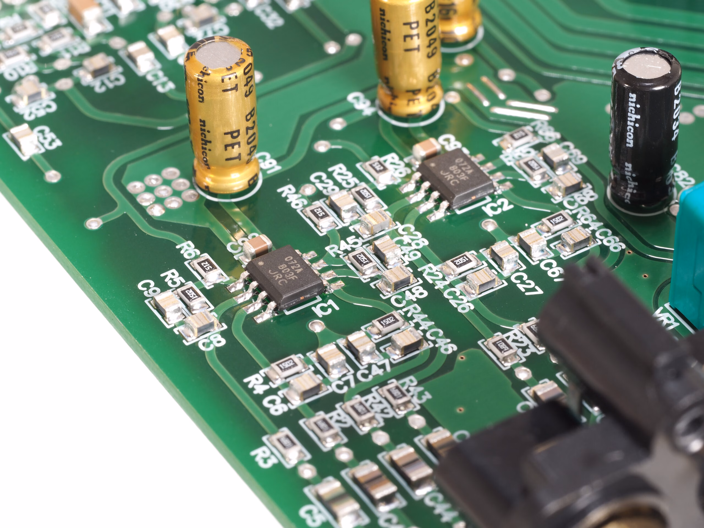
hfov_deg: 16.4
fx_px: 2440
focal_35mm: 120
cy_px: 264
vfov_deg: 12.3
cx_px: 352
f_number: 10
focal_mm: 60
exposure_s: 1/5
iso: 100
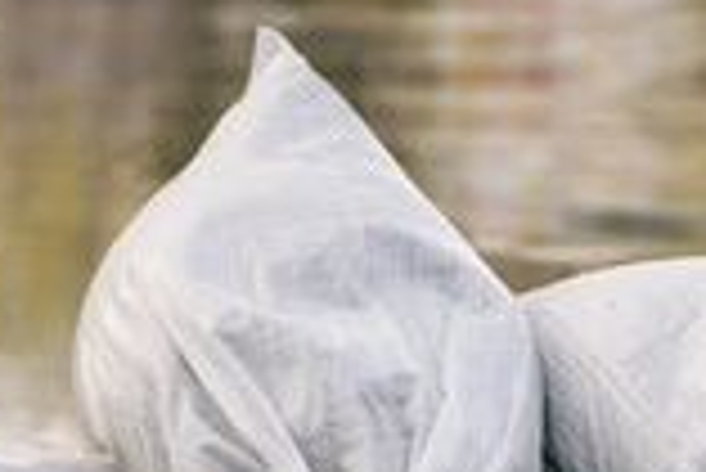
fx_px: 4515
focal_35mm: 230
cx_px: 913
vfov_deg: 5.9
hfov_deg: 8.8
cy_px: -180
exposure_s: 1/250
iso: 800
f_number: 10
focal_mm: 50
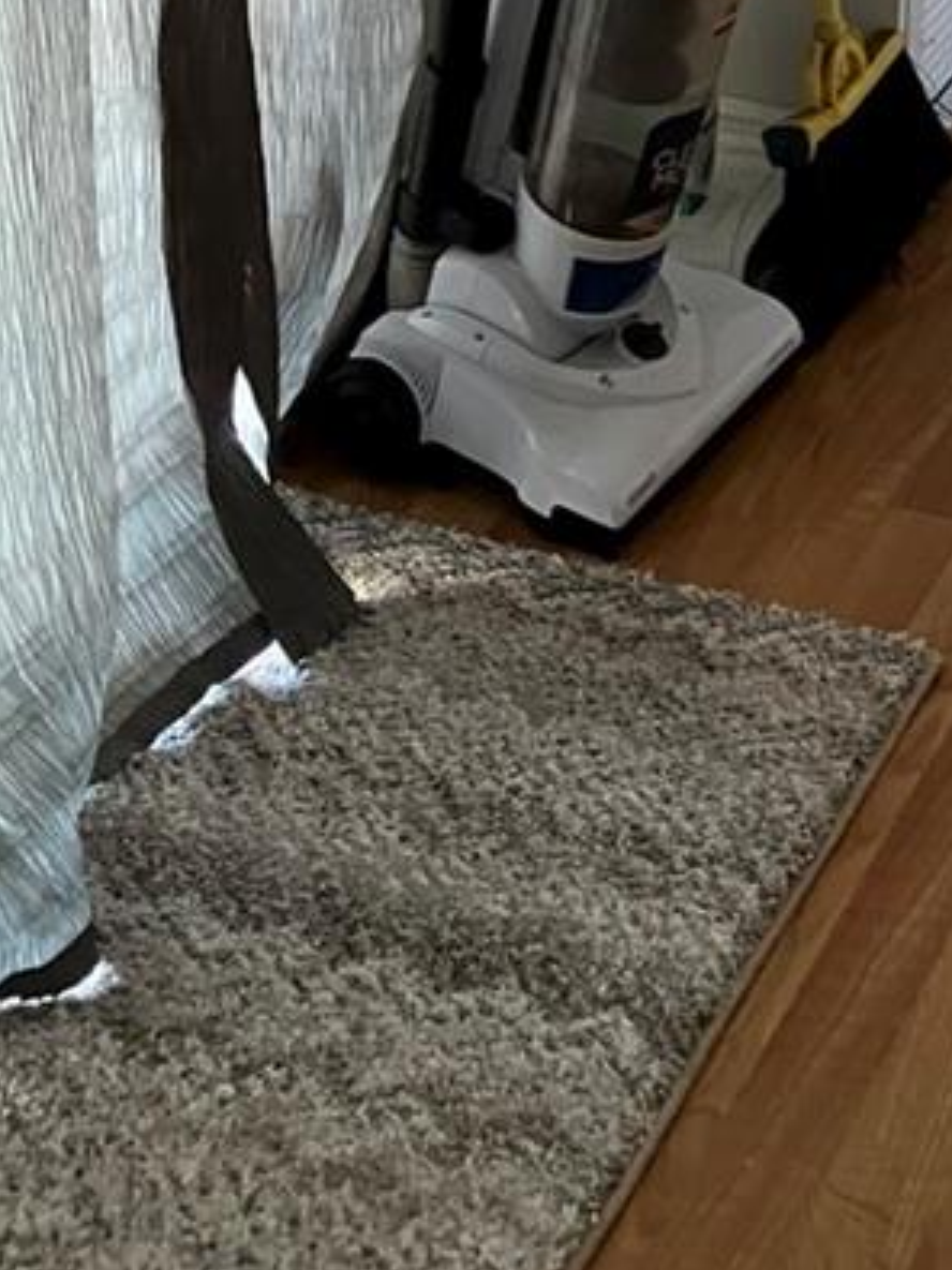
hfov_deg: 16.7
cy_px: -579
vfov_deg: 20.2
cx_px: 1129
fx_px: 3119
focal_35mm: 85
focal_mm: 3.99
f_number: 1.8
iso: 160
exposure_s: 1/60
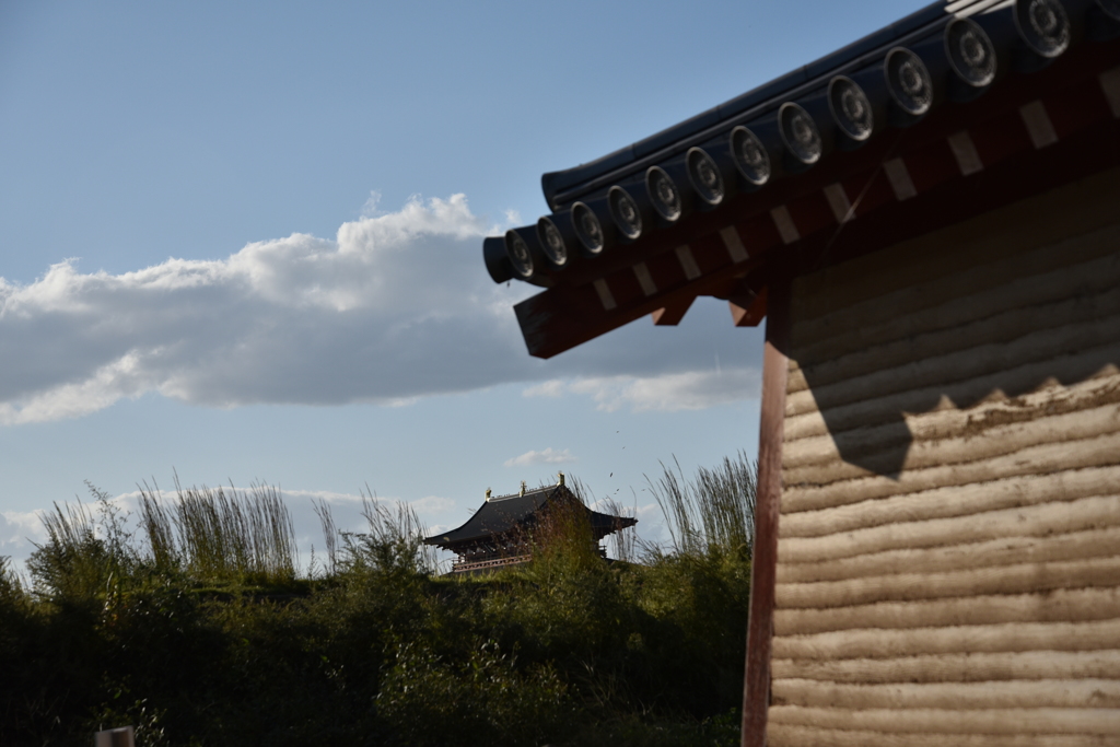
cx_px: 560
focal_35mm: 72
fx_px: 2240
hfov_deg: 28.1
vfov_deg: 18.9
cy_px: 374
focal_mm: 72
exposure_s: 1/2000
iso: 400
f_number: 5.6
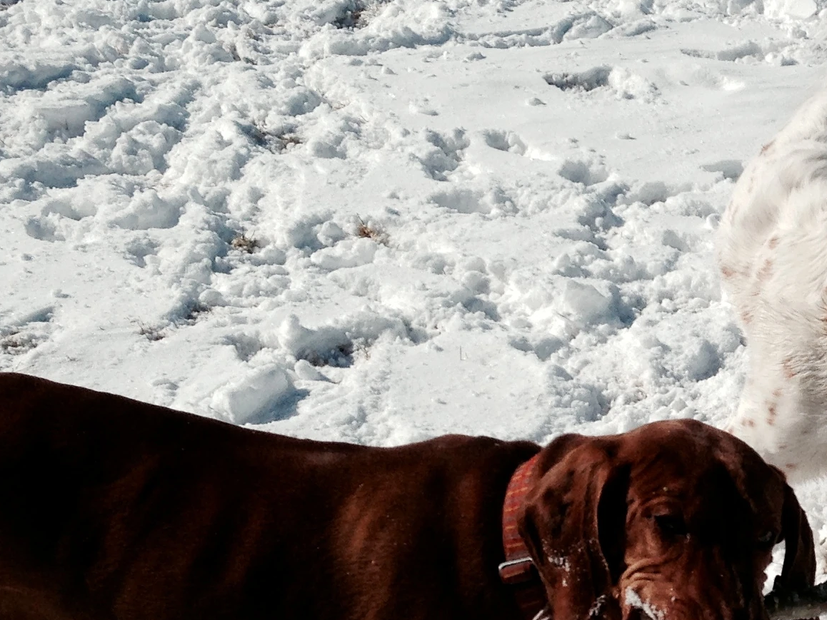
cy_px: 445
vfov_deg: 15.8
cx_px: 906
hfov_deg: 20.1
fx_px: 2222
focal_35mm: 93
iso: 50
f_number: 2.4
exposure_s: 1/5435
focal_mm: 4.12
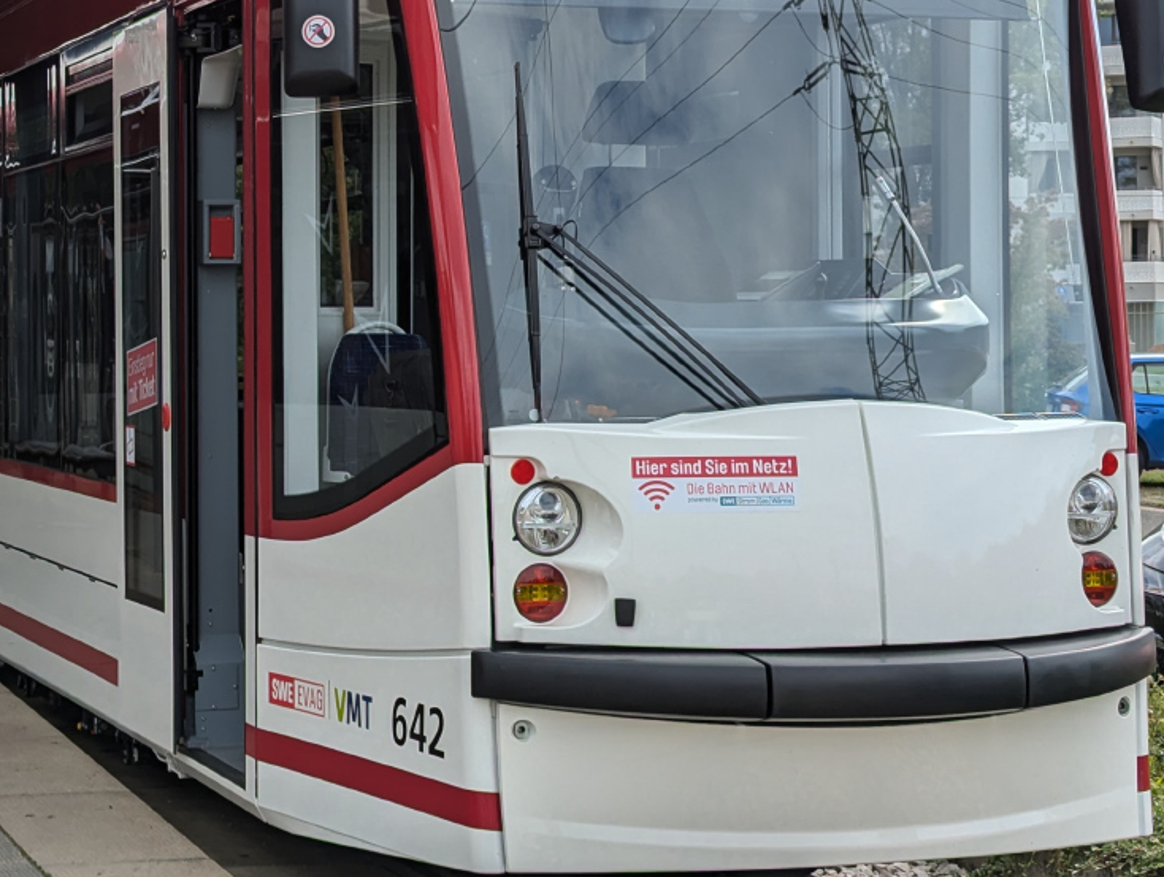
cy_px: 270
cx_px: 328
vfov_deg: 17.4
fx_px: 2863
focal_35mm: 85
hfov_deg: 22.8
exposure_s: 1/3300
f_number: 1.85
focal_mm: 6.81
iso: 42
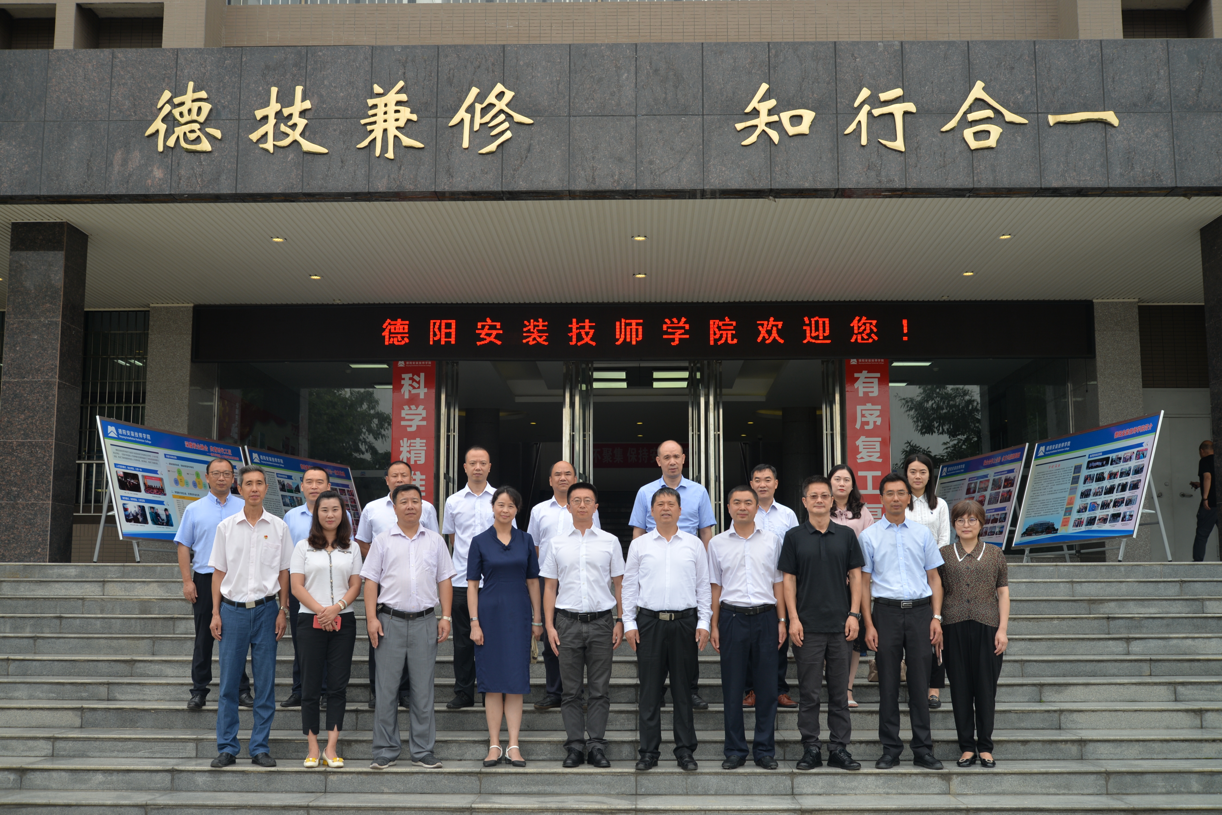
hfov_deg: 48.5
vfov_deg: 33.4
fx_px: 1358
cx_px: 611
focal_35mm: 40
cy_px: 408
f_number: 6.3
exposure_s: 1/160
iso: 100
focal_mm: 40
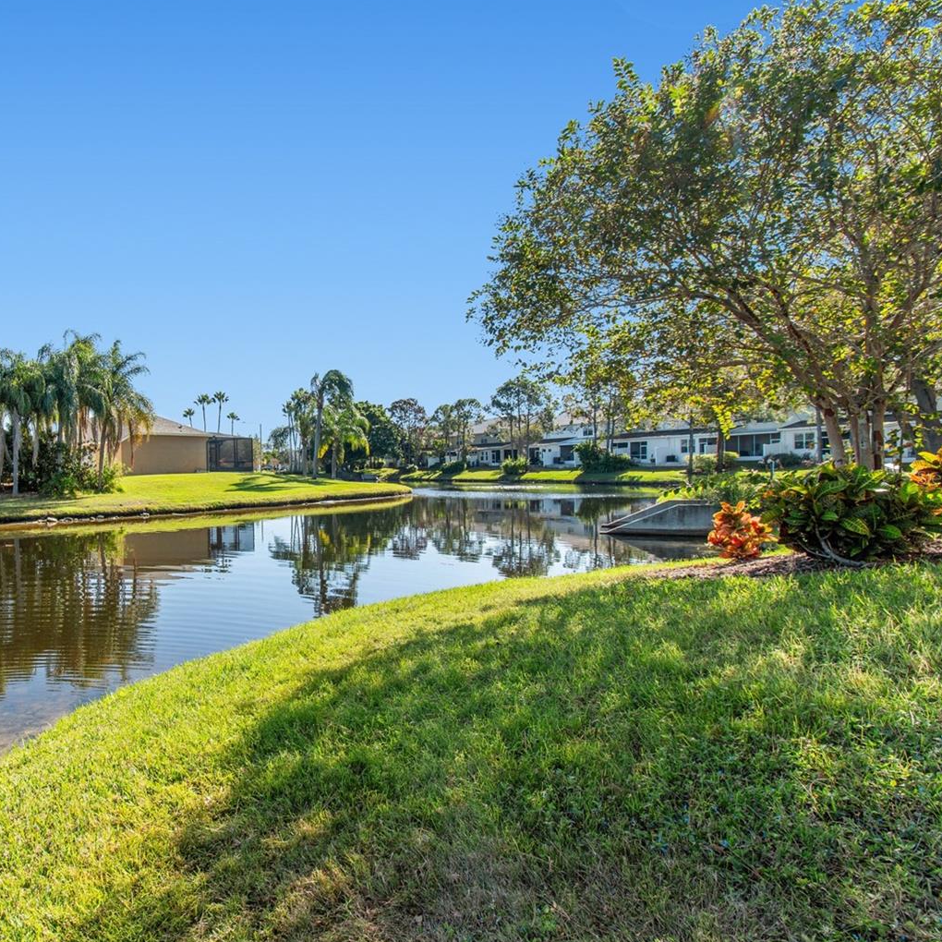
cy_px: 477
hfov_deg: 70.8
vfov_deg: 74.8
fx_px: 616
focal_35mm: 20
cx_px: 260
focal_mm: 10
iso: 100
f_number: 7.1
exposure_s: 1/160
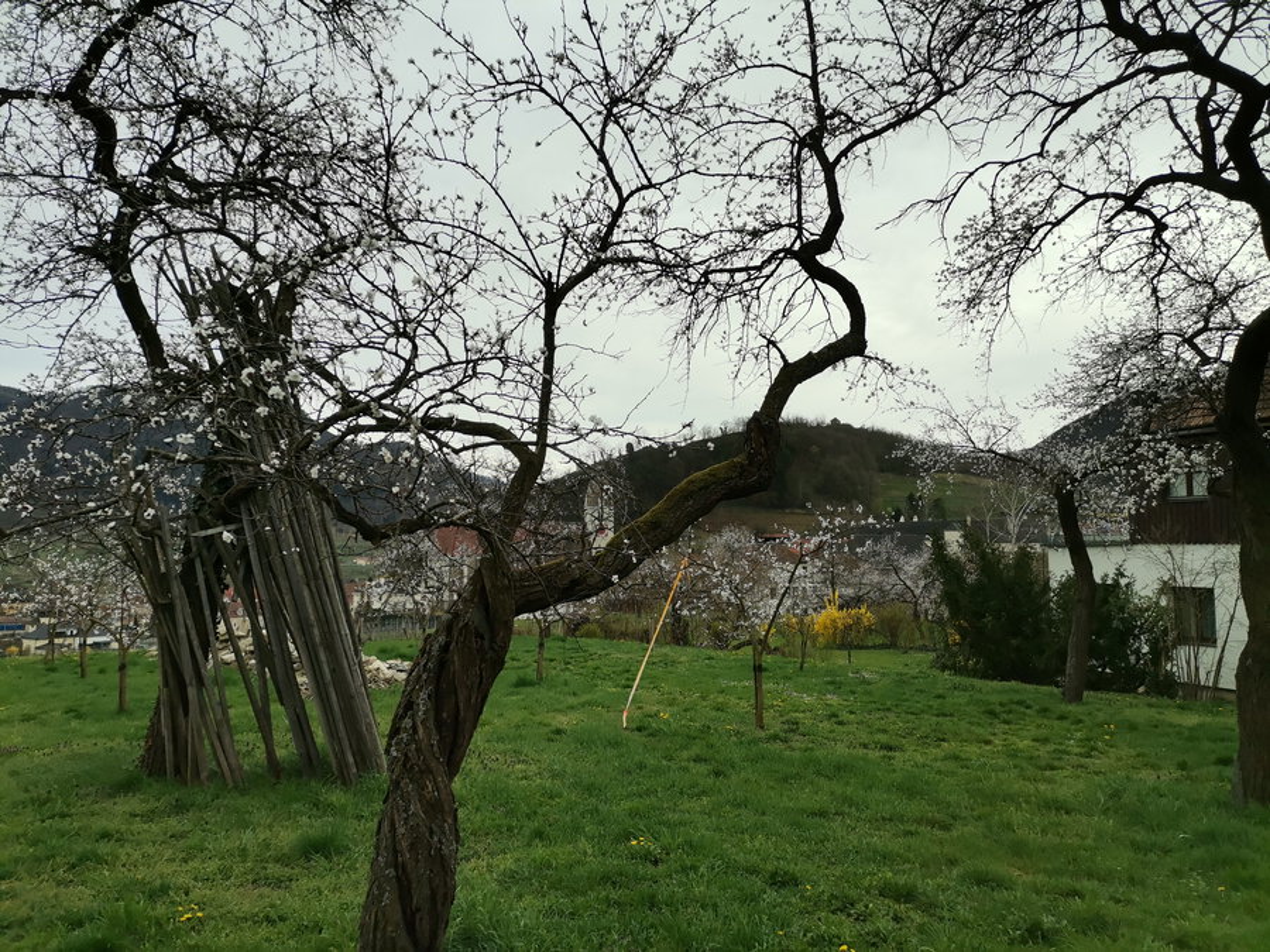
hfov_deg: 67.3
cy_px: 476
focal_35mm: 26
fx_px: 954
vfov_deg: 53.1
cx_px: 635
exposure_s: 1/1021
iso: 50
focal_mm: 4.75
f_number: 1.8
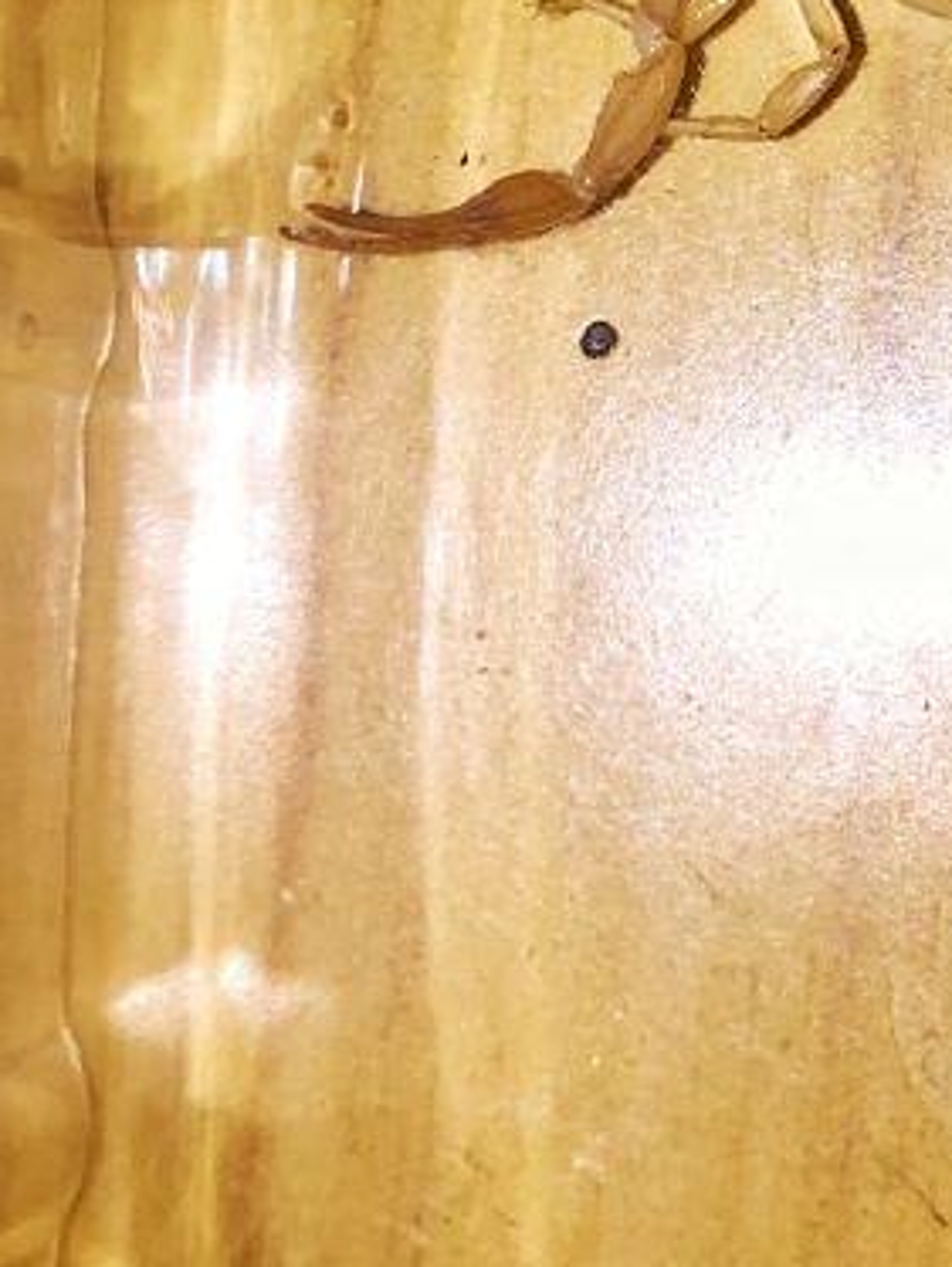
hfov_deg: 15.1
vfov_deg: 20.2
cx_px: 1281
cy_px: -88
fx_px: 3406
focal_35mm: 93
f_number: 2.2
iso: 32
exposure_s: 1/329
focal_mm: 4.15
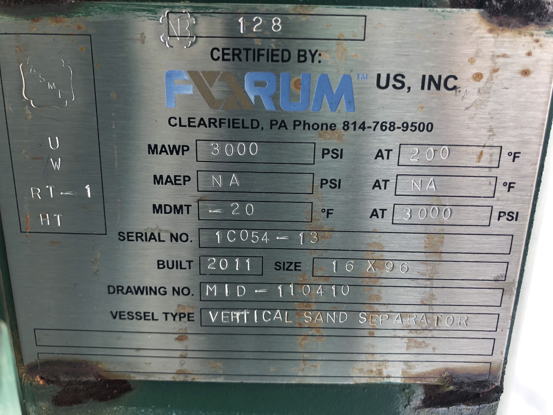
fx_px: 447
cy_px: 208
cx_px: 276
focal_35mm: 28
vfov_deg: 49.7
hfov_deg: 63.4
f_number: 1.8
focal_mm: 3.99
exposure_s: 1/226
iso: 20
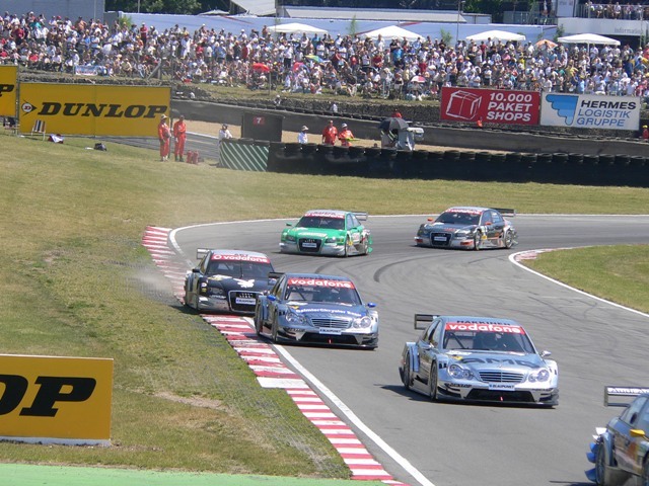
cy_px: 243
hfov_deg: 7.0
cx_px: 324
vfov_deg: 5.2
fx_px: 5343
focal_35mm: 285
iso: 80
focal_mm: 47.5
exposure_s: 1/500
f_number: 4.6
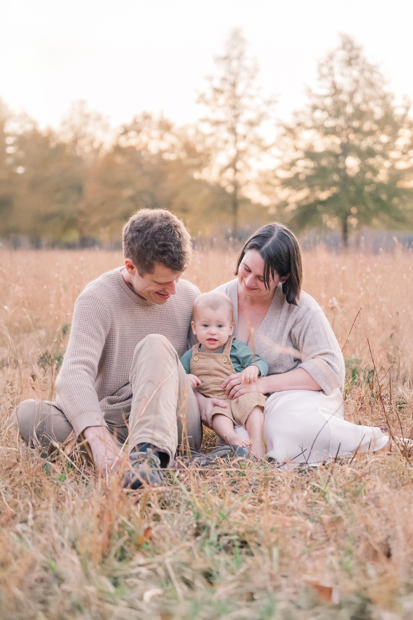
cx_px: 206
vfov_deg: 28.8
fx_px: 1204
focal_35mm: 70
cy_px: 310
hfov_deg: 19.5
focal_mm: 70
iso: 8000
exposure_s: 1/400
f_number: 2.8
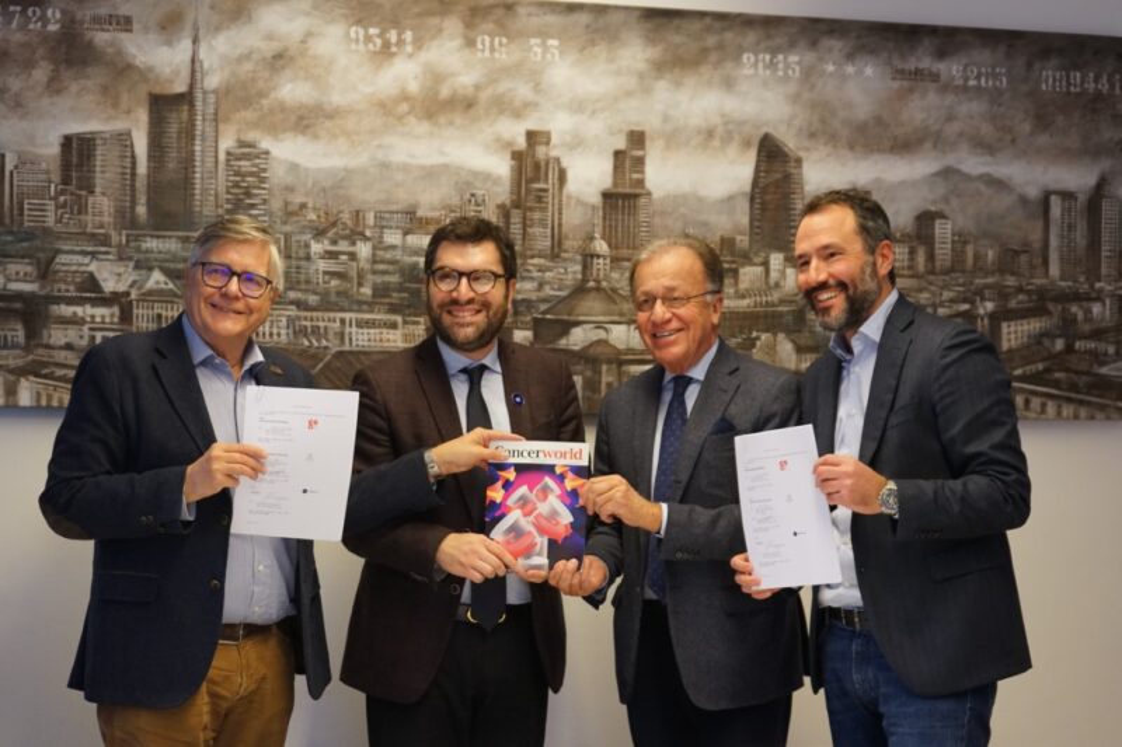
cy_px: 374
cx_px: 561
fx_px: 1714
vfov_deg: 24.6
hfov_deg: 36.3
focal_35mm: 55
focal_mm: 55
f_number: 5
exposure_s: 1/160
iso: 2000
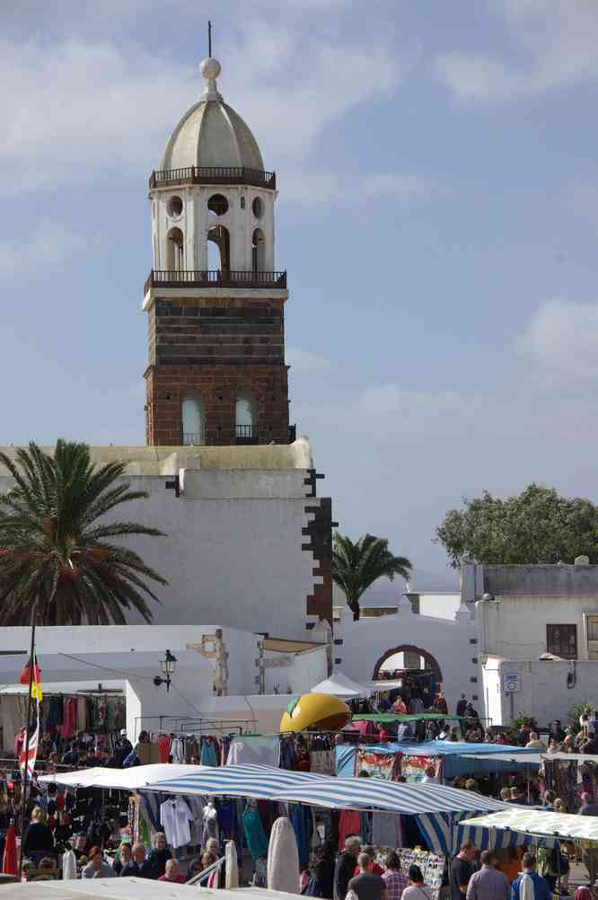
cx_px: 299
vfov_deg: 17.5
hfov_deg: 11.7
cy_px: 450
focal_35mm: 117
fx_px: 2921
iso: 100
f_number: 9.5
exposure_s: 1/250
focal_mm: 77.5
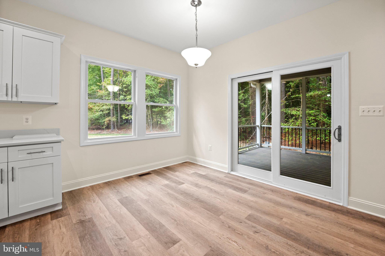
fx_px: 150
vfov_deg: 81.2
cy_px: 128
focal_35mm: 14
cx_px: 192
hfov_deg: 104.3
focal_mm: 14
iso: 1000
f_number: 7.1
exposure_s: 1/60
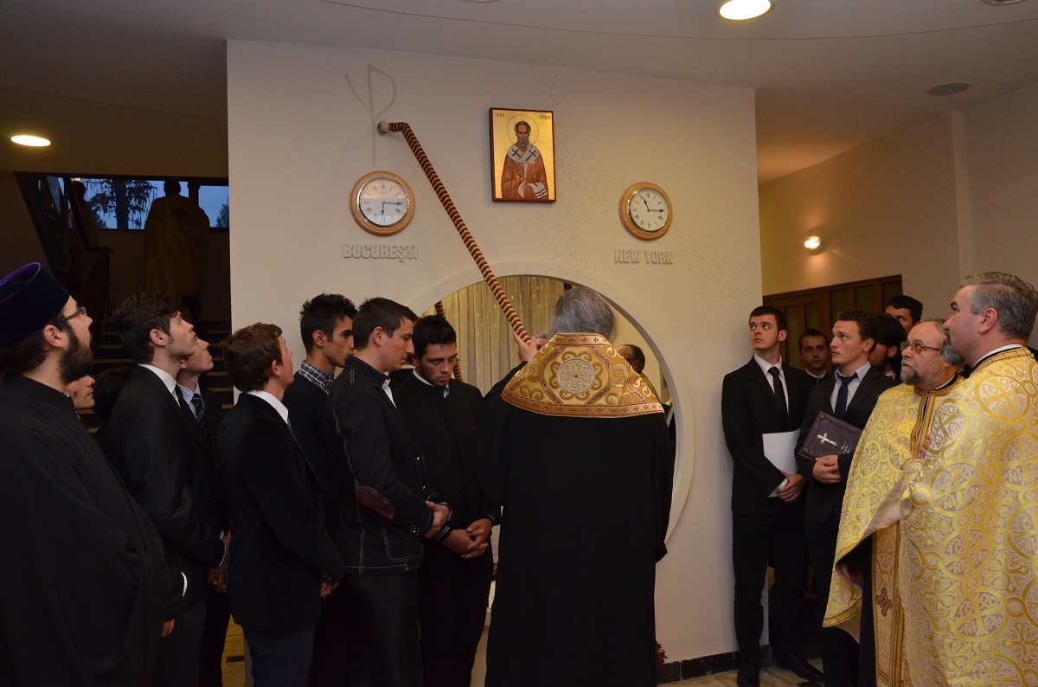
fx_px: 777
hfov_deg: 67.5
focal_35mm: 27
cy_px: 344
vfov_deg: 47.7
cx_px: 519
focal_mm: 18
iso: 1600
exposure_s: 1/160
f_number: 6.3
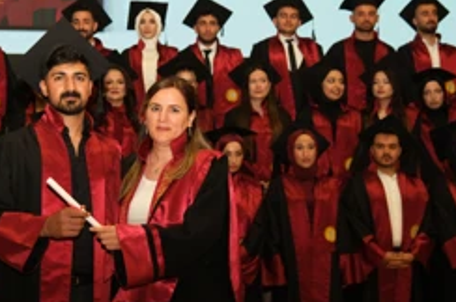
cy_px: 94
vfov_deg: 20.8
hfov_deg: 30.6
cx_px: 131
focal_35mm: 65
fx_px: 822
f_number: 2.8
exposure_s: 1/160
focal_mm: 24.2
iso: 1250
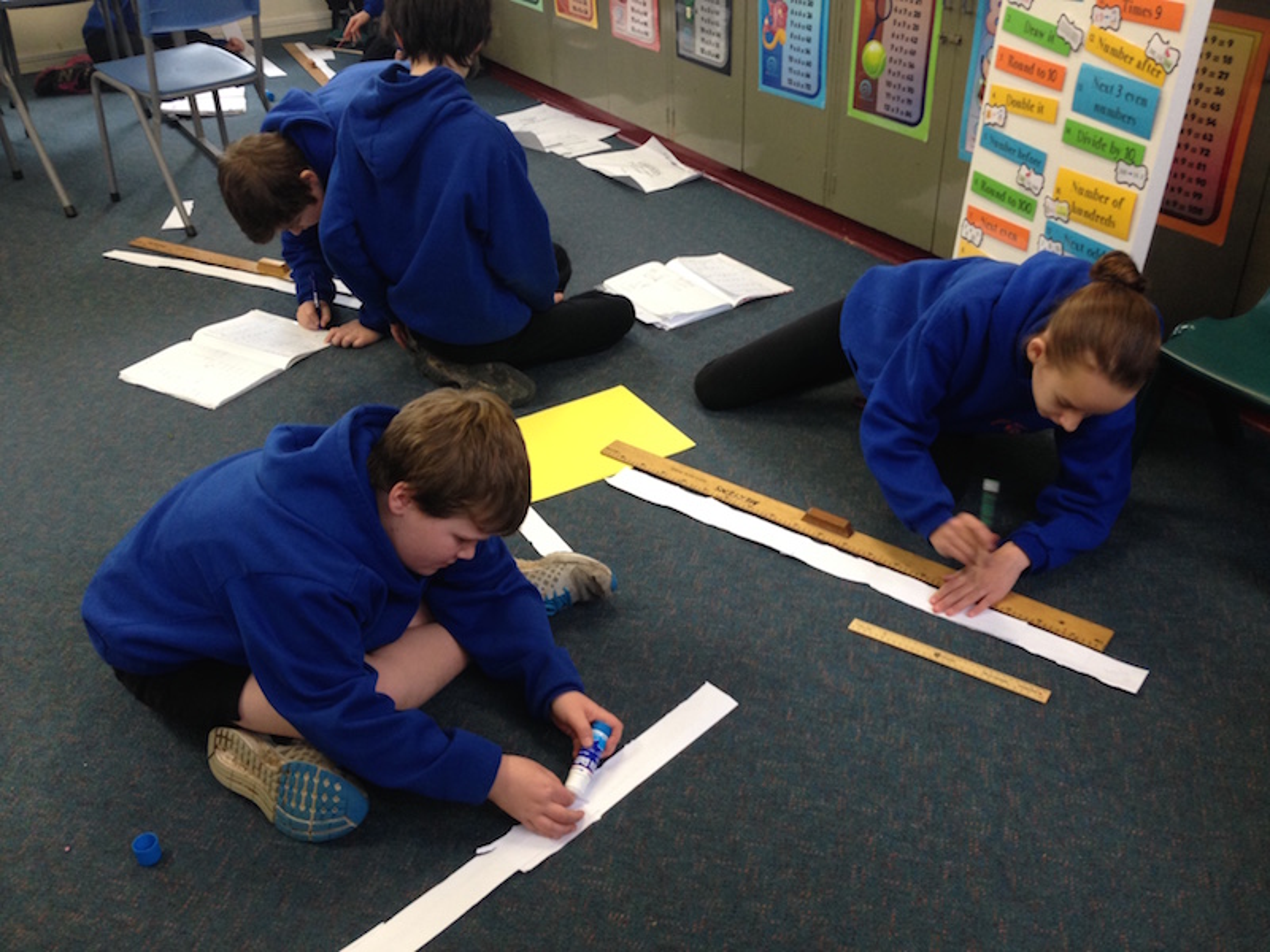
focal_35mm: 33
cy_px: 476
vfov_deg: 42.9
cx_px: 635
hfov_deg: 55.4
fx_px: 1211
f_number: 2.4
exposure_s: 1/20
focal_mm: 4.12
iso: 100
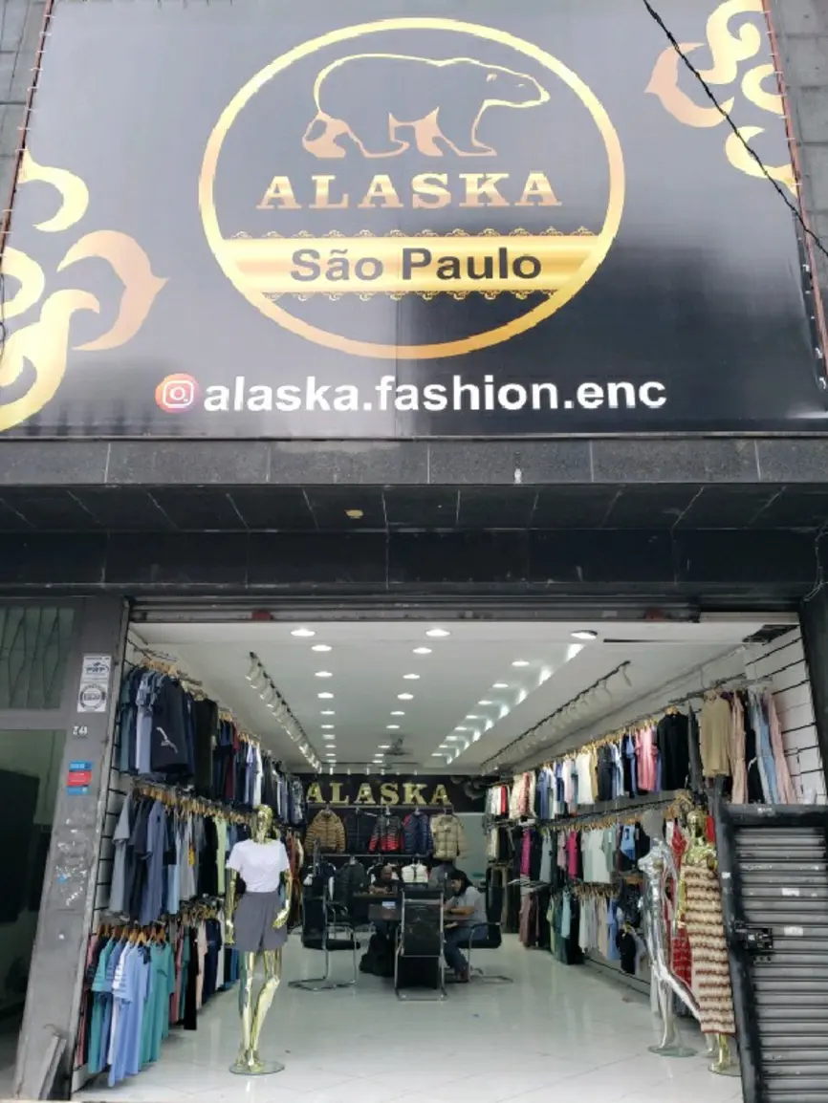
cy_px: 552
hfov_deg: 53.1
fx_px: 829
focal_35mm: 26
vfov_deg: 67.3
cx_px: 414
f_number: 2.4
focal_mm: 4.3
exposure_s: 1/120
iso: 64
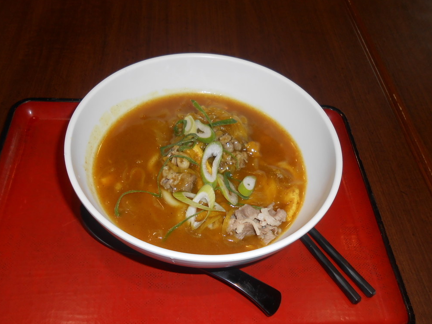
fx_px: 449
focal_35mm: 36
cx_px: 206
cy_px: 175
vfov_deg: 39.6
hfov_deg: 51.3
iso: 80
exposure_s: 1/25
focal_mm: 5.3
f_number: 3.8
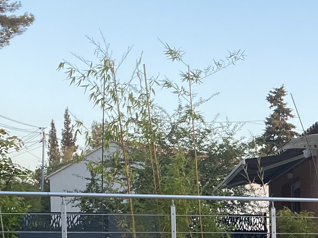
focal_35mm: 94
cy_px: 306
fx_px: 863
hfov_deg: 17.3
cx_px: 562
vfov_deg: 15.0
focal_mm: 4.25
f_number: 1.8
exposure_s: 1/121
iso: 64
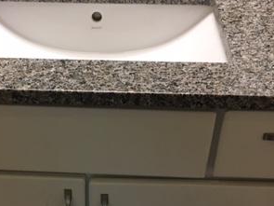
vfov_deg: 23.0
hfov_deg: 30.5
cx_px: 92
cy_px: 157
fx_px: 498
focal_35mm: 63
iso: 80
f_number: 2.2
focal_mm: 4.15
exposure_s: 1/30
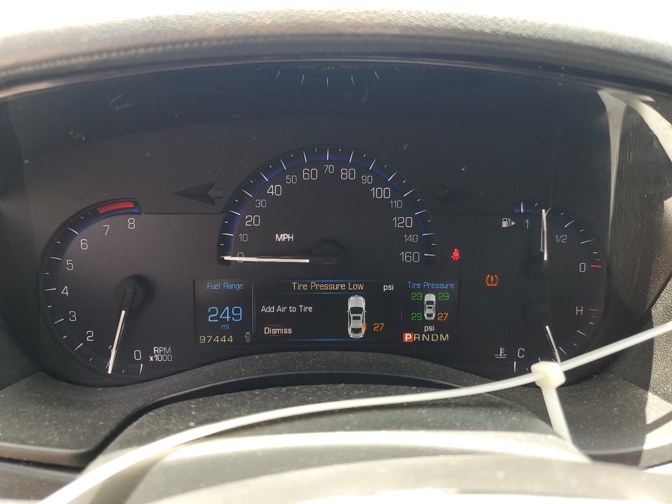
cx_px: 336
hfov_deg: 67.3
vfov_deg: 53.1
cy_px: 252
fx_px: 505
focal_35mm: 26
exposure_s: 1/143
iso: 50
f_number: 1.5
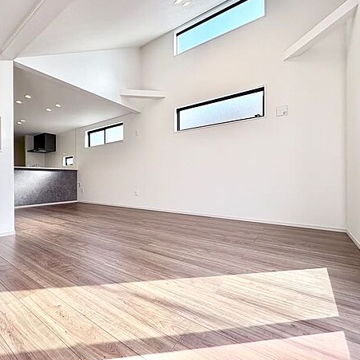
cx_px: 153
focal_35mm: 17
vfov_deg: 84.0
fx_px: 200
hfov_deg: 83.4
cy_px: 180
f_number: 2.2
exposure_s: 1/294
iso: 64
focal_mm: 2.22
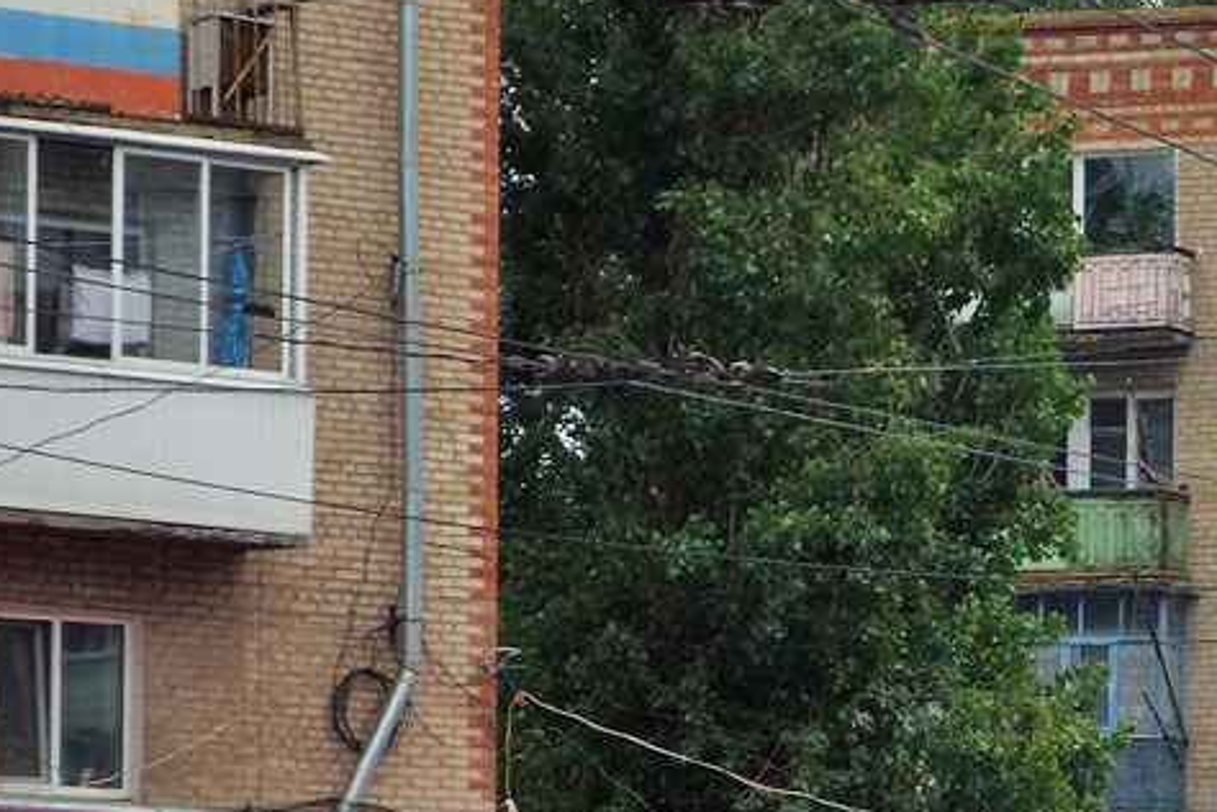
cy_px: 871
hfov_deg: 9.9
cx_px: 1487
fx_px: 6930
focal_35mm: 205
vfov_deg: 6.7
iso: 320
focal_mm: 30.14
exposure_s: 1/500
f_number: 4.5
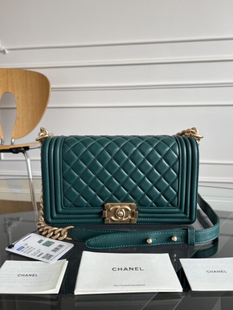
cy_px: 155
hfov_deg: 53.1
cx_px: 116
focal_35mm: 26
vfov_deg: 67.3
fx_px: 233
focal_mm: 5.7
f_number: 1.5
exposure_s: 1/121
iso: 50
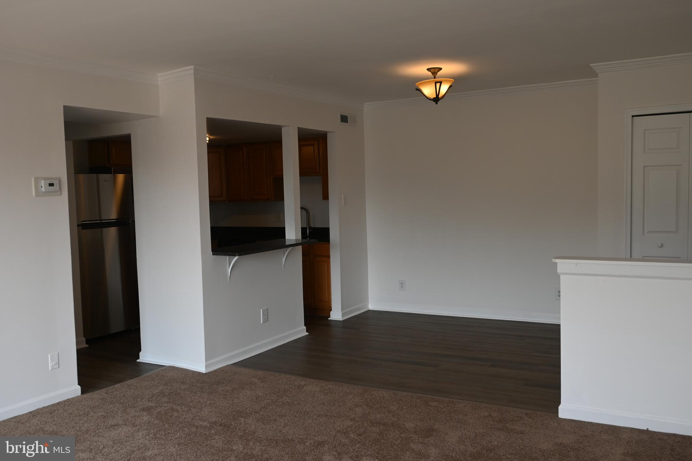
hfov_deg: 59.5
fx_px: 605
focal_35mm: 32
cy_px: 230
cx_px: 346
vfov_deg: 41.7
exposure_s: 1/100
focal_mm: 21
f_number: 5
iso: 100
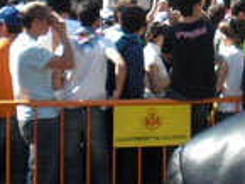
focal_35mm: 105
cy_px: -39
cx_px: 253
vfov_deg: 13.7
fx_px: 744
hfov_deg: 18.2
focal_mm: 6.3
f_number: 3.1
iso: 64
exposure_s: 1/250
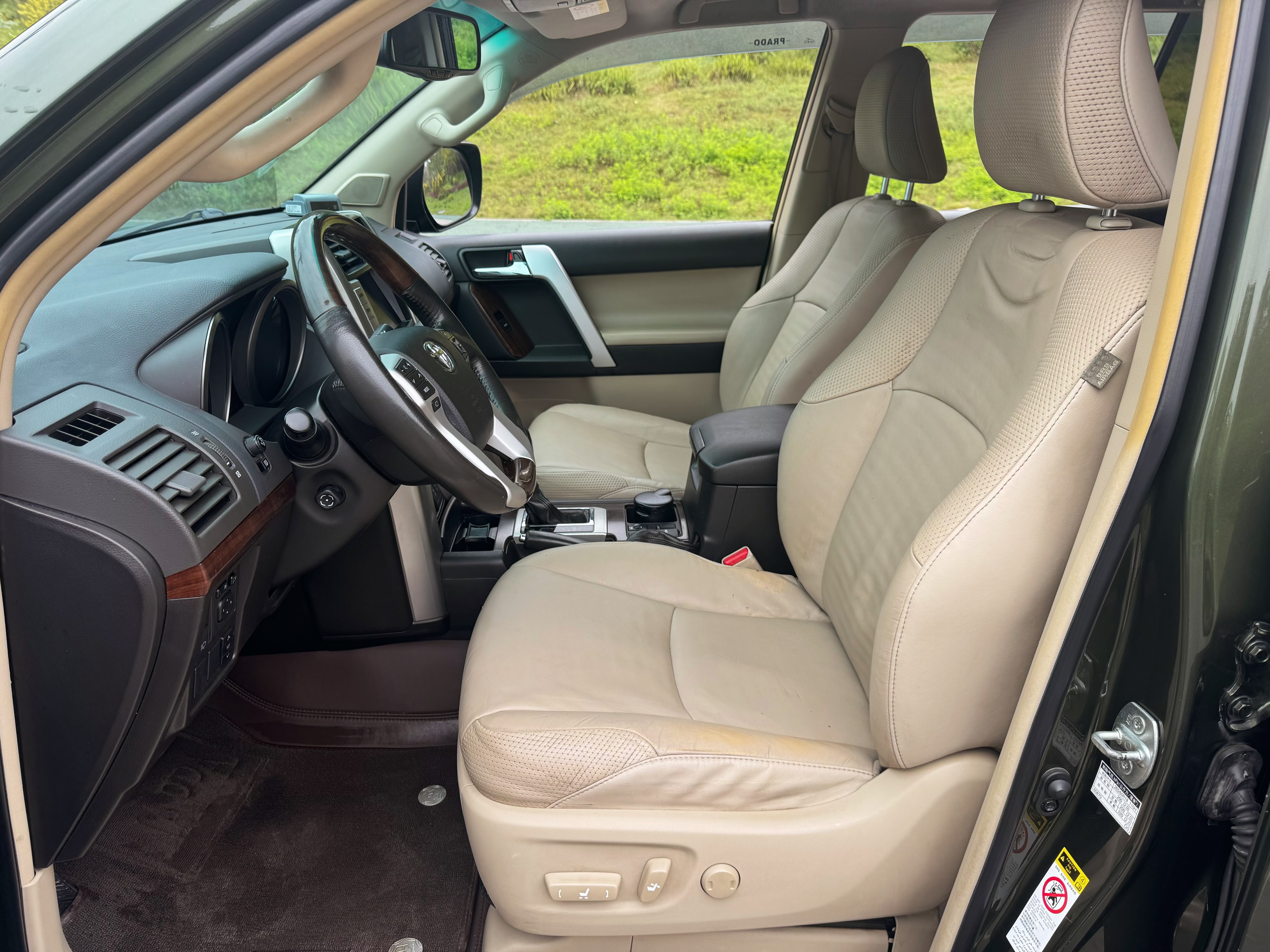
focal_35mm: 24
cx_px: 635
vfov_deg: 56.8
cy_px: 476
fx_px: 881
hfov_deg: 71.6
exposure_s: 1/792
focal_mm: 6.86
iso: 80
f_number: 1.78
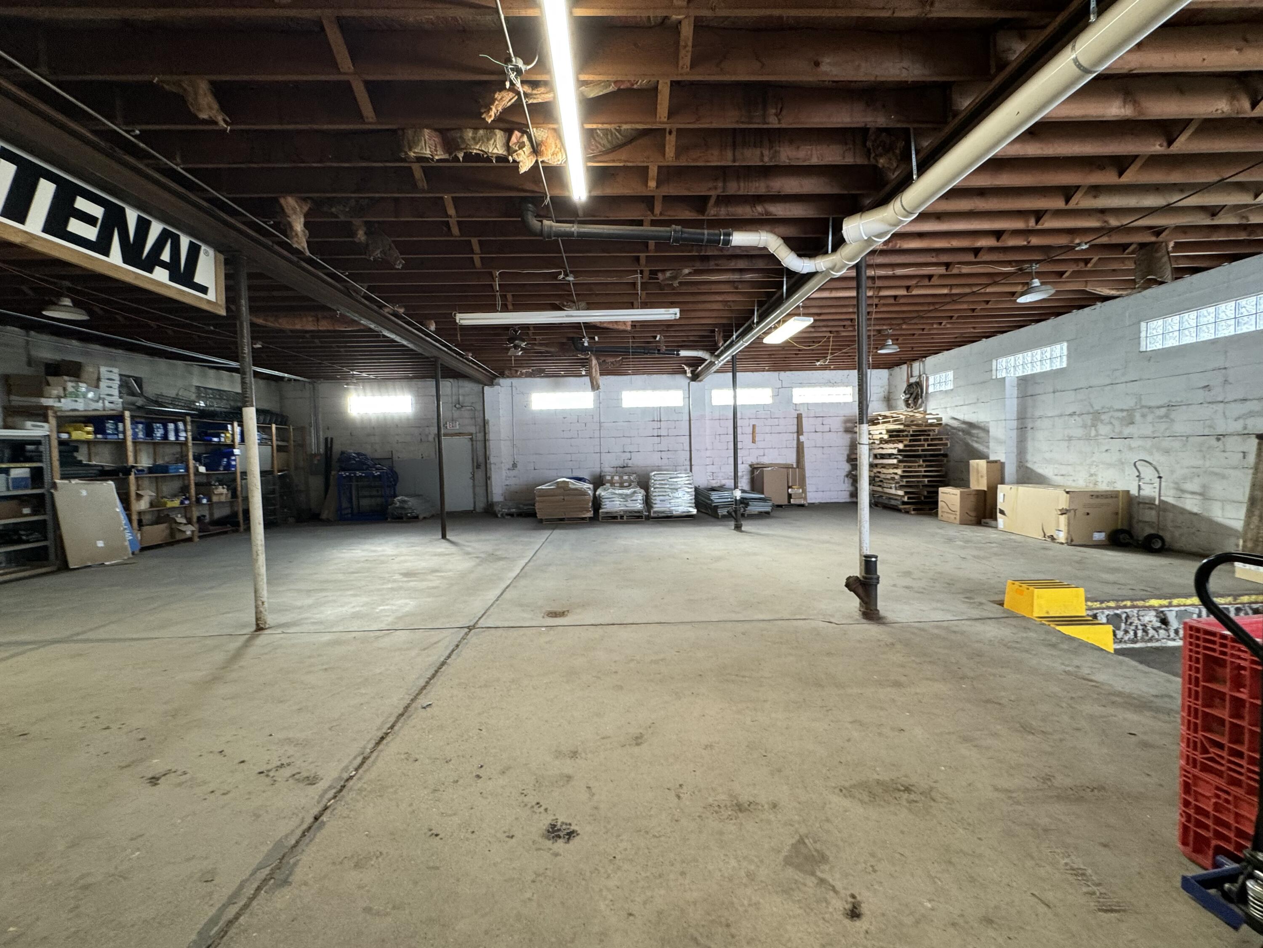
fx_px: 511
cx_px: 632
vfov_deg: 85.7
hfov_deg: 102.1
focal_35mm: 14
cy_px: 474
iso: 160
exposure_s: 1/60
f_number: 2.2
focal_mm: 2.22
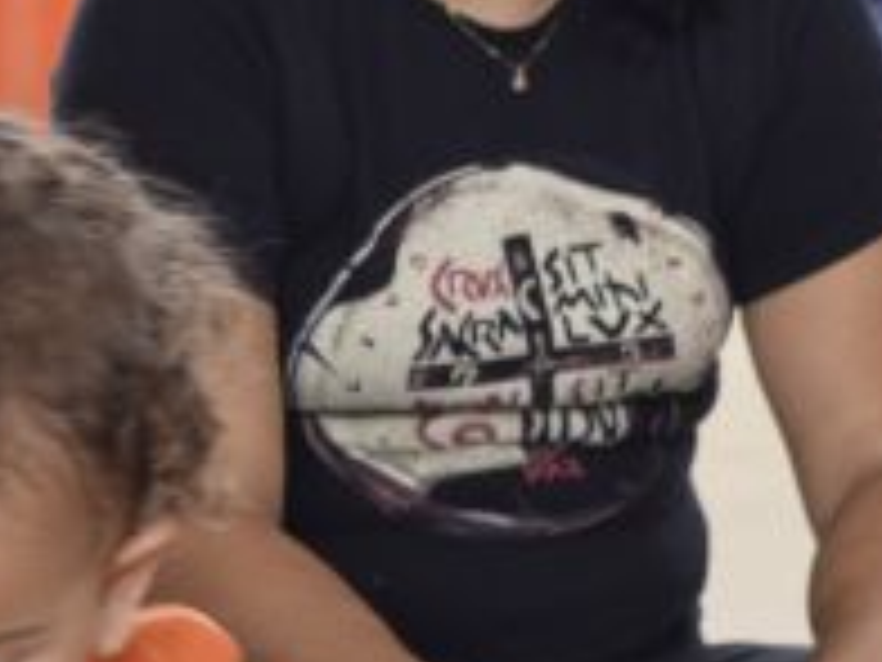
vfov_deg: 6.2
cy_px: 1124
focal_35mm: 235
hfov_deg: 8.4
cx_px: 518
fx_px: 5988
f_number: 5
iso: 250
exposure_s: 1/80
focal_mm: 40
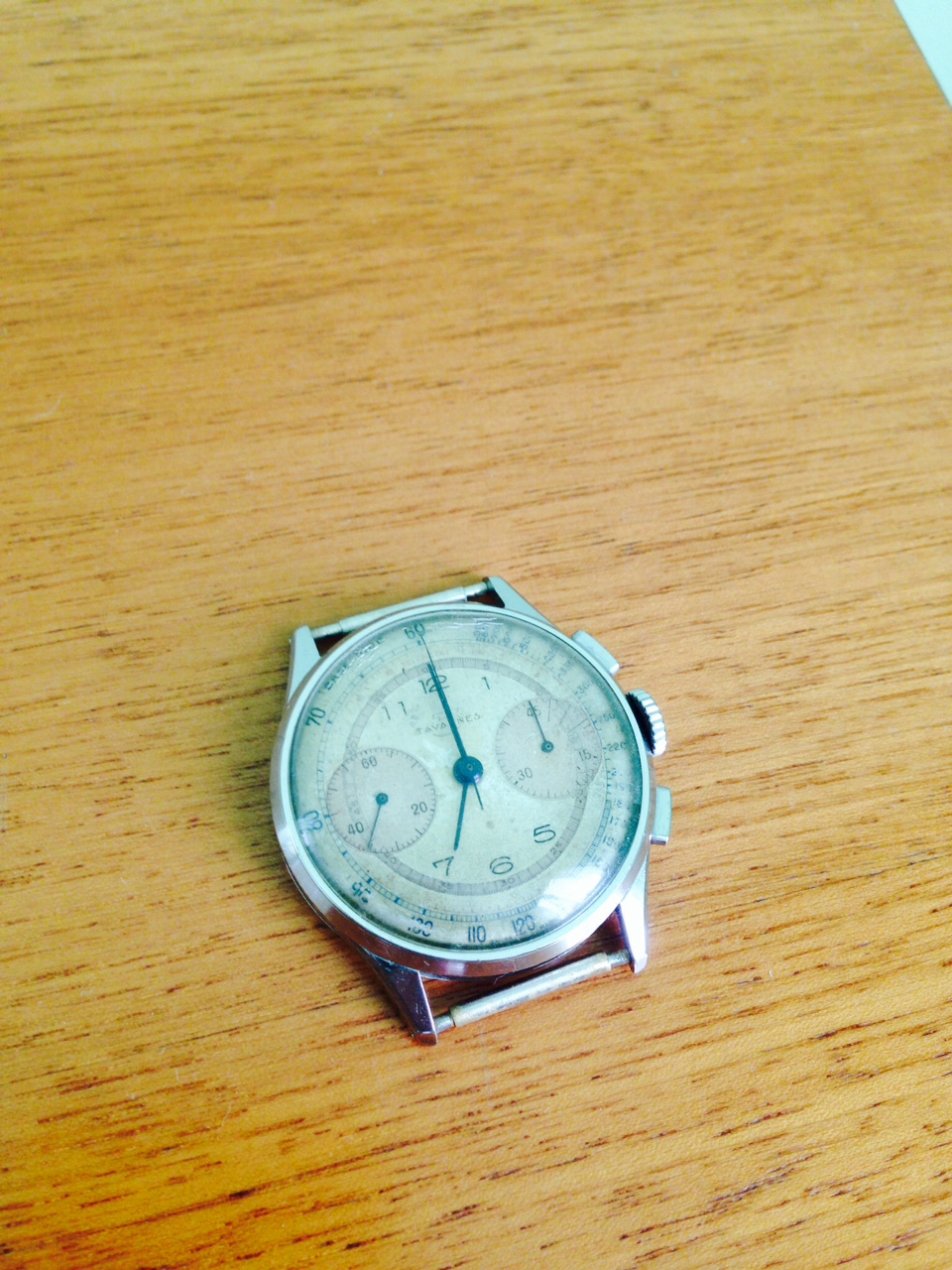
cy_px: 635
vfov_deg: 55.4
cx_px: 476
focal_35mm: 33
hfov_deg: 42.9
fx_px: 1210
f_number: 2.4
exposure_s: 1/60
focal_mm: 4.12
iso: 64
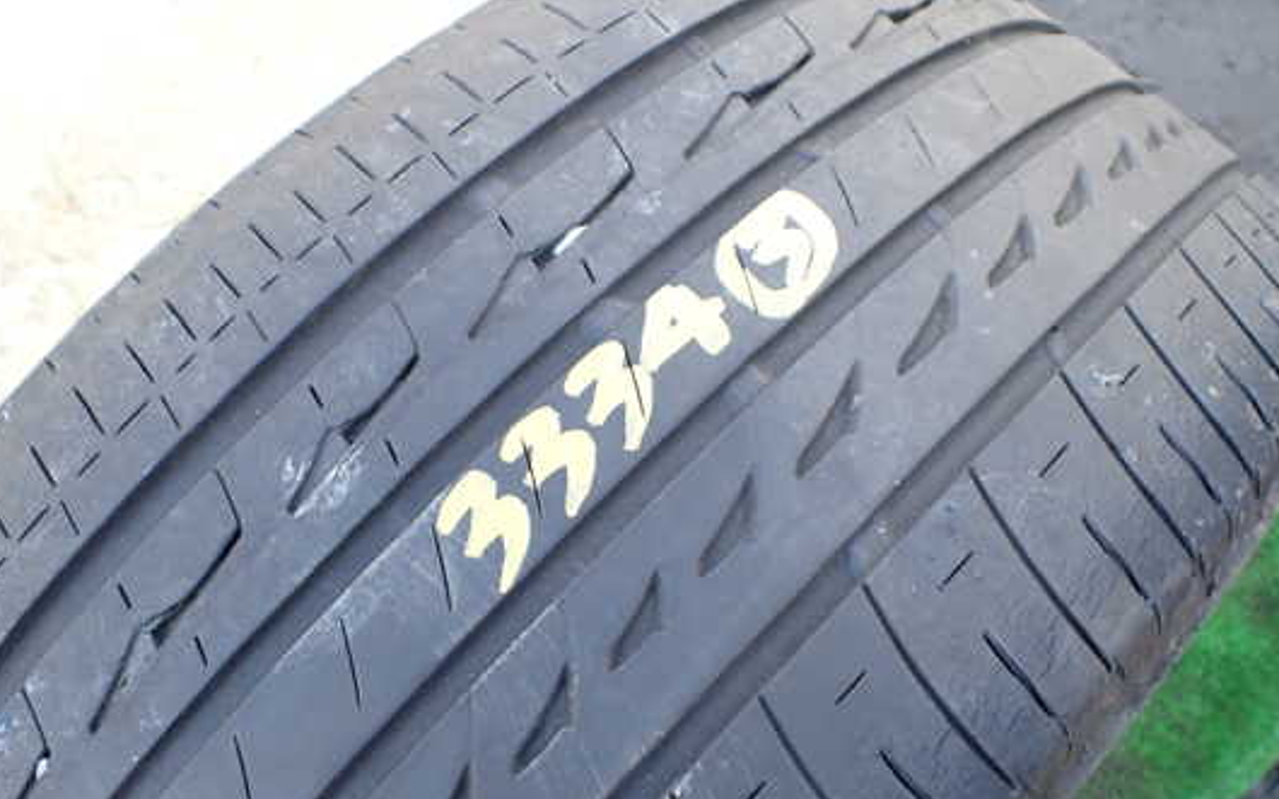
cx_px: 632
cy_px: 483
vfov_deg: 35.2
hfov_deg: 54.0
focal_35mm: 36
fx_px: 1255
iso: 100
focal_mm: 5.4
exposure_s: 1/160
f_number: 2.3
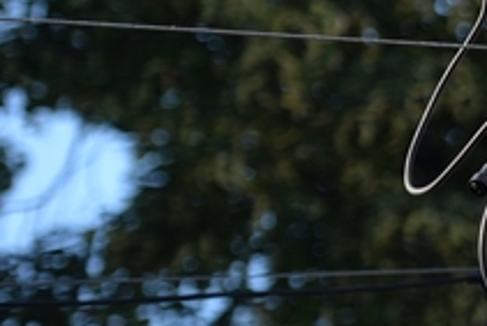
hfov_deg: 3.0
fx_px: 9232
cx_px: 1383
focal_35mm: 682
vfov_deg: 2.0
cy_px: 200
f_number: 2.8
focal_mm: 120
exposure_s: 1/1250
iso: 200
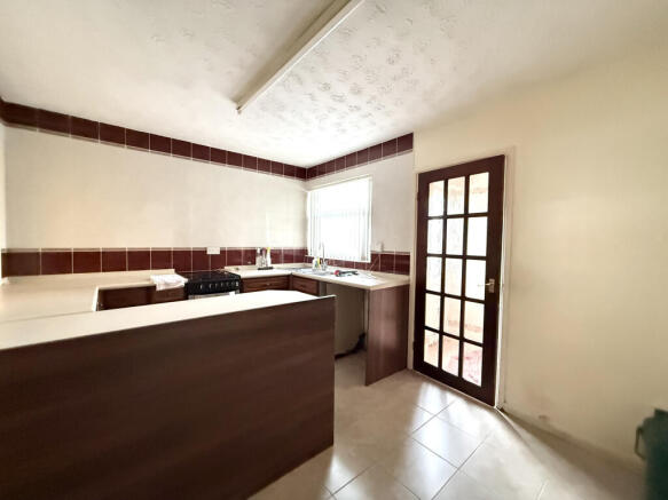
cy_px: 250
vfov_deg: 85.7
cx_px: 334
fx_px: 270
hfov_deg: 102.1
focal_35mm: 14
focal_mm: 2.22
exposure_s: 1/60
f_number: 2.2
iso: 1250
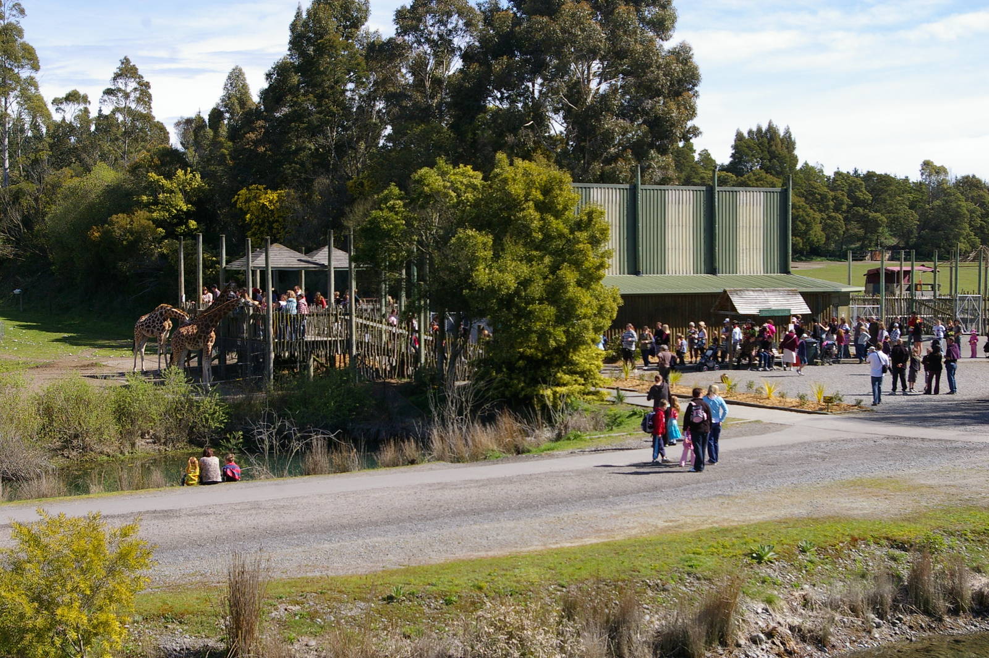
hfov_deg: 35.1
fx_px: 1565
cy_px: 329
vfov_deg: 23.7
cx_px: 494
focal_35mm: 57
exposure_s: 1/500
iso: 400
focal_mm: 38
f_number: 9.5
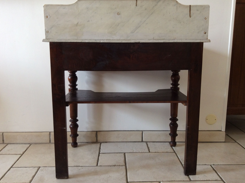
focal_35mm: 33
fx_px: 233
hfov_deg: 55.4
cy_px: 89
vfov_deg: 42.8
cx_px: 123
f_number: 2.4
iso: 50
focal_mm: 3.3
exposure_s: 1/25
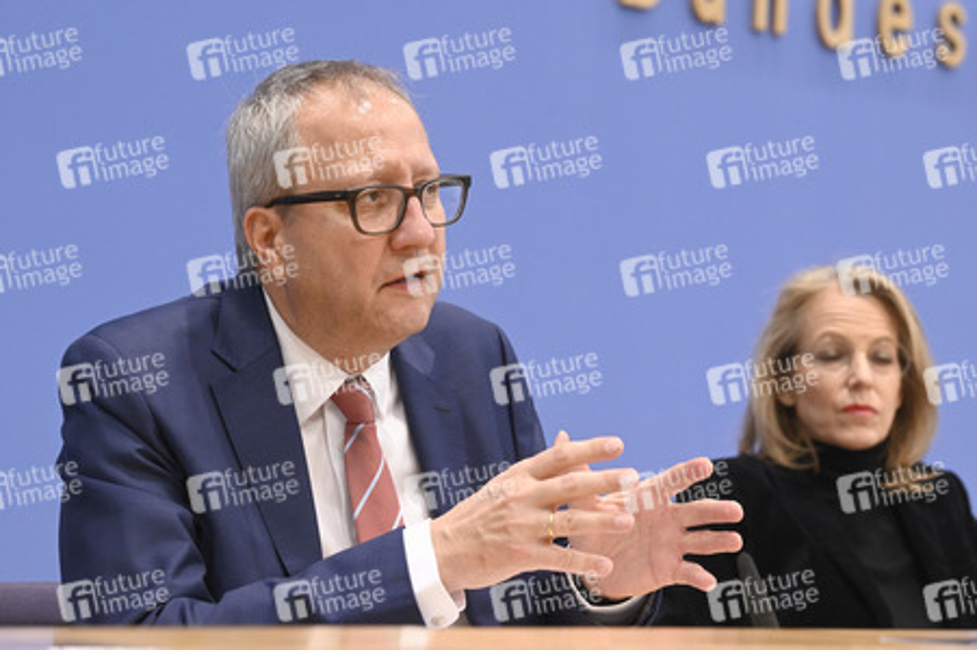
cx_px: 488
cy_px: 325
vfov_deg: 14.8
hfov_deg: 22.2
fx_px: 2495
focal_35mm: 92
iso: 5000
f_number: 5.6
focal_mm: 92
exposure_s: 1/500
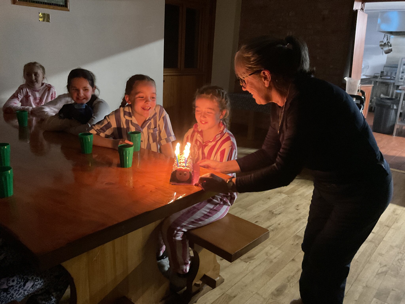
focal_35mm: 29
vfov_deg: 48.2
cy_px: 152
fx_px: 339
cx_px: 202
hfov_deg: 61.7
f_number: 1.8
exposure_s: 1/25
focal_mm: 3
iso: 500
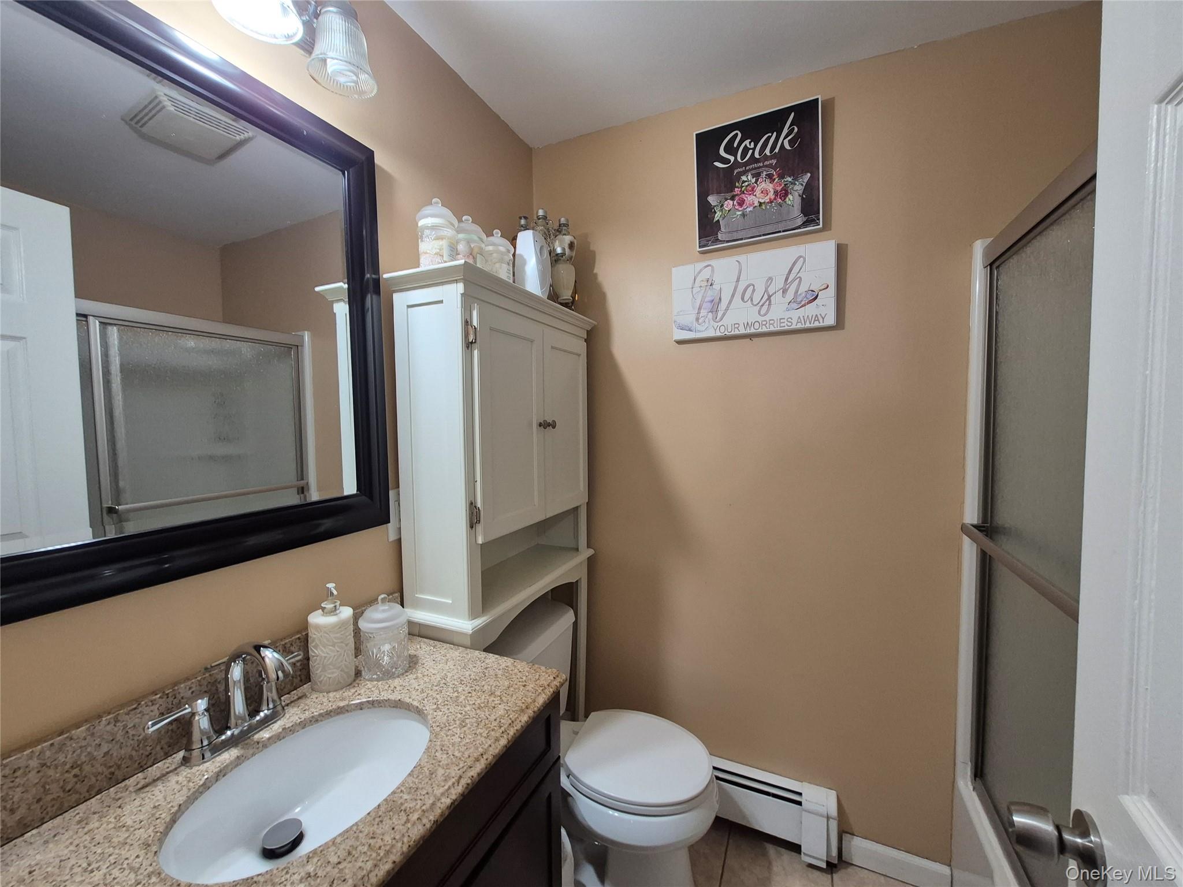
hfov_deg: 106.2
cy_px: 444
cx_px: 592
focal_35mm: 13
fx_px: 444
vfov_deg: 89.9
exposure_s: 1/60
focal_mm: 1.74
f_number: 2.2
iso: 160
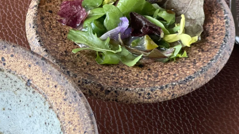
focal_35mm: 110
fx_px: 697
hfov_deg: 19.1
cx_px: 28
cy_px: 119
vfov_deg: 10.9
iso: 250
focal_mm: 6
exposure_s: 1/122
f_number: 2
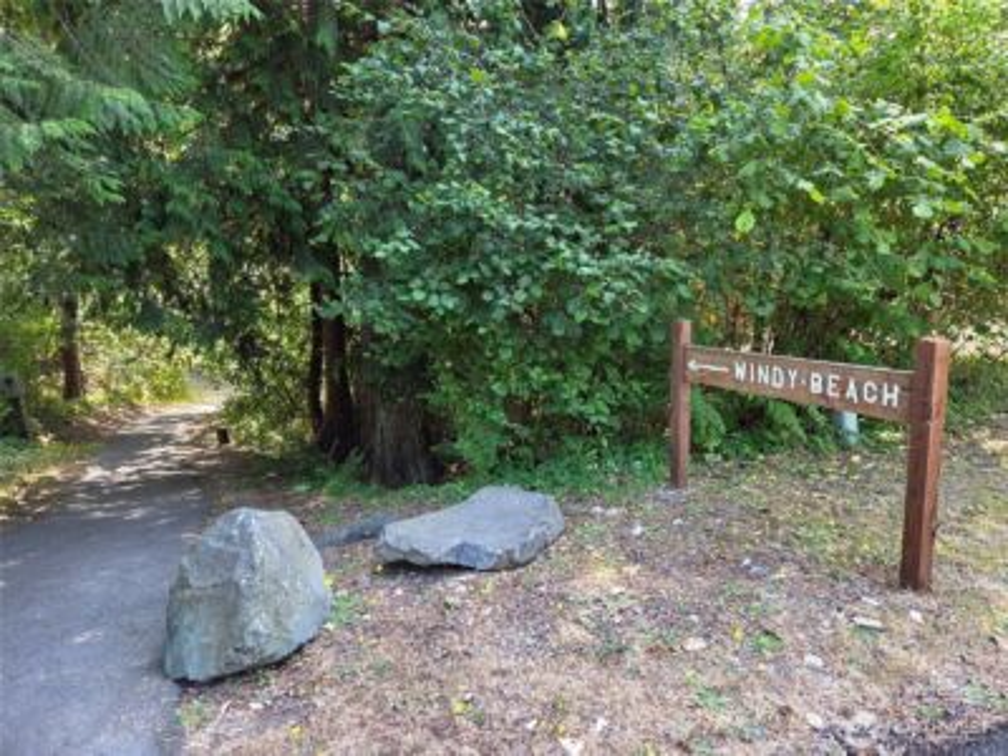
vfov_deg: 58.9
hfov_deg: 73.9
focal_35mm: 23
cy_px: 378
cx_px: 504
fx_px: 670
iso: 100
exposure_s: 1/180
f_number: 1.8
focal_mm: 5.4
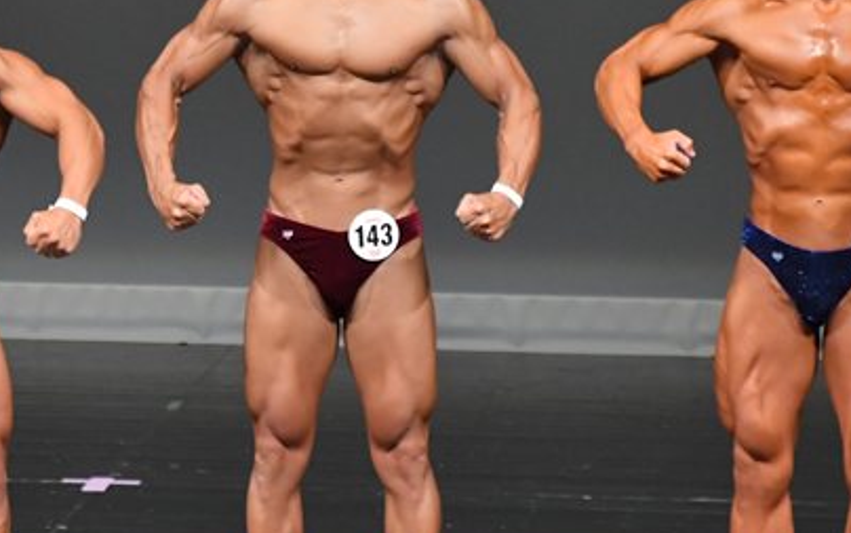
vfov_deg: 2.1
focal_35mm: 615
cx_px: 296
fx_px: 14271
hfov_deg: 3.4
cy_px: 263
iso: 4000
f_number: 5.6
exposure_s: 1/400
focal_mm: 210
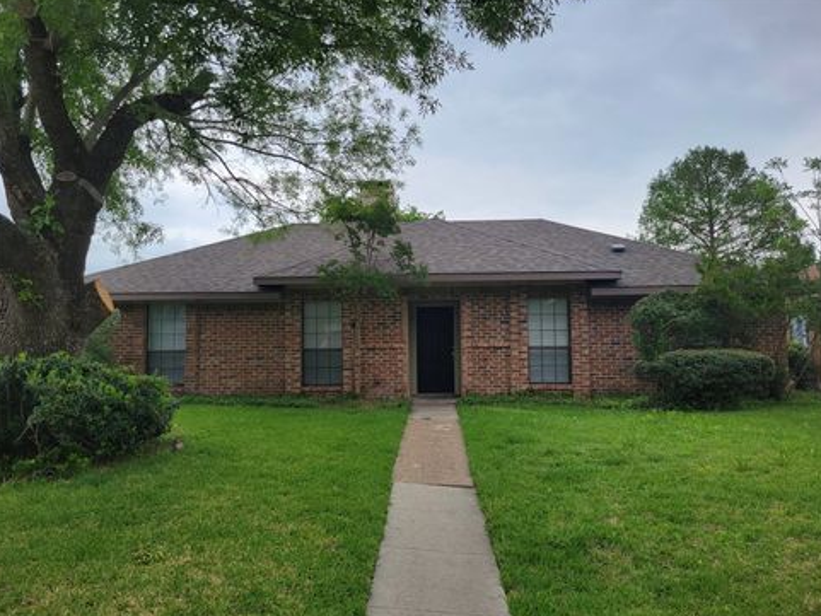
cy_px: 311
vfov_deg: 51.4
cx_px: 418
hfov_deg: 65.3
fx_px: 641
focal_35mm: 27
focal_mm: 5.4
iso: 40
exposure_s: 1/715
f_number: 1.8
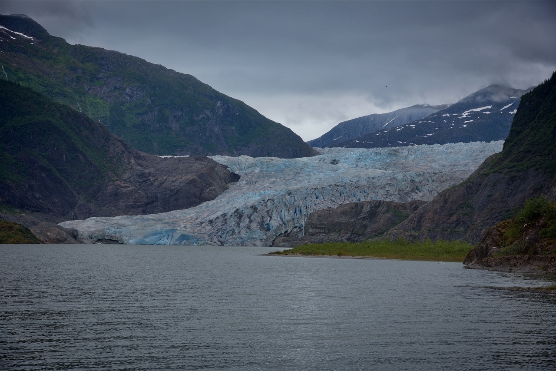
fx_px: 1159
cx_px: 278
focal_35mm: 75
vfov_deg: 18.2
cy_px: 186
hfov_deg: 27.0
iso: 100
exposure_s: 1/320
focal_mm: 75
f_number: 9
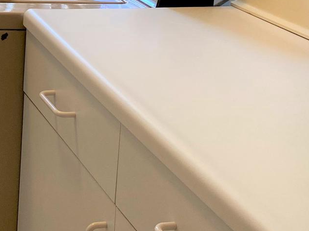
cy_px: -100
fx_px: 750
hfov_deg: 20.6
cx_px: -128
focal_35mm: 84
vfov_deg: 16.3
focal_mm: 4.25
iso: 100
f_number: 1.8
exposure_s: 1/120
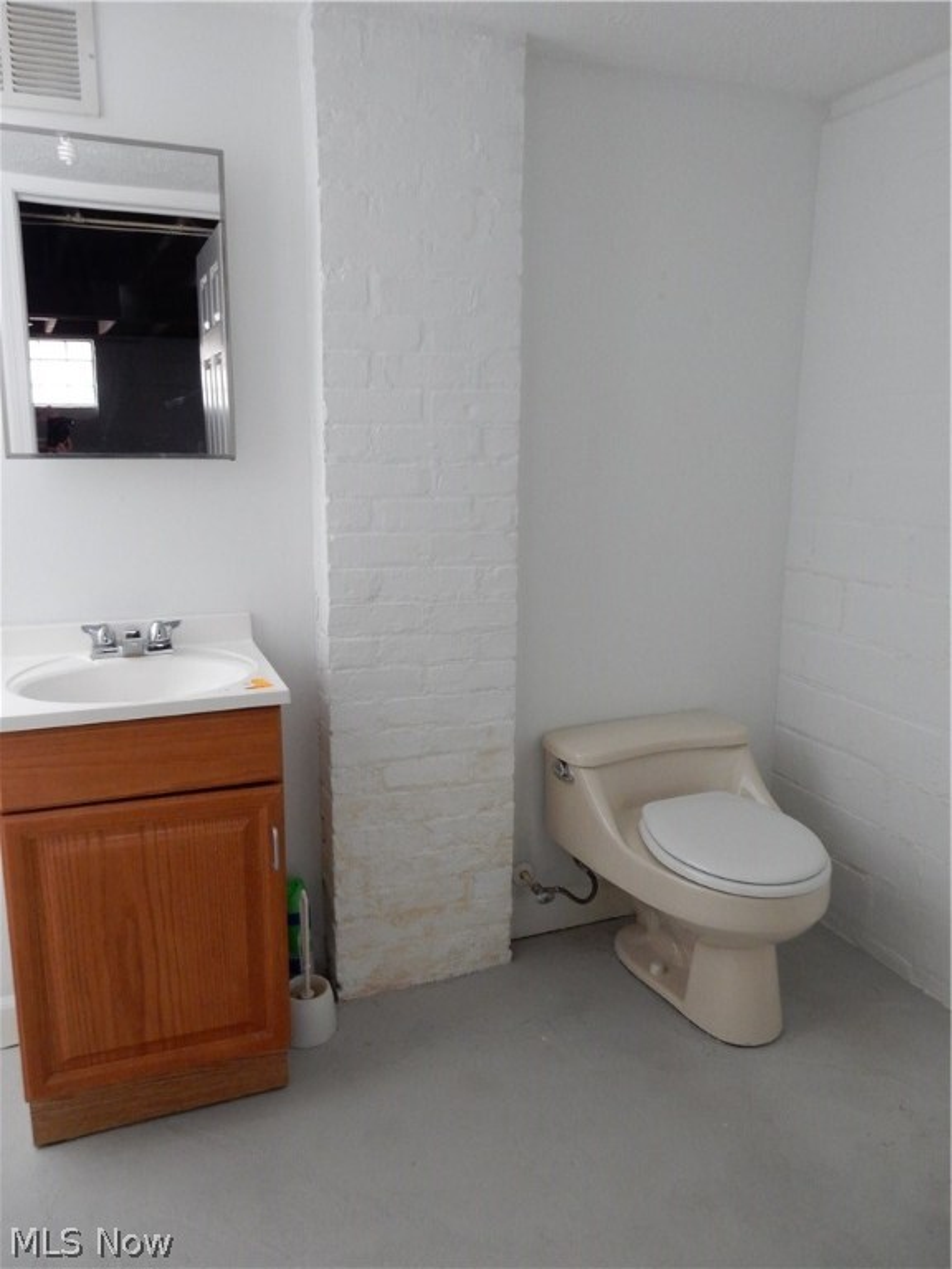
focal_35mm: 25
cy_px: 634
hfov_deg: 54.9
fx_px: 917
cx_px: 476
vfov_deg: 69.4
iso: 400
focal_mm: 4.5
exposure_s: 1/30
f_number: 3.7
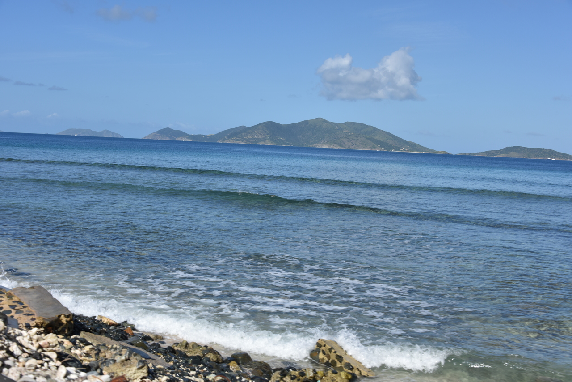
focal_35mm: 45
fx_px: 715
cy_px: 191
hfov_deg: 43.6
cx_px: 286
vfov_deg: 29.9
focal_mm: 45
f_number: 10
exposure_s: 1/400
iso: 100
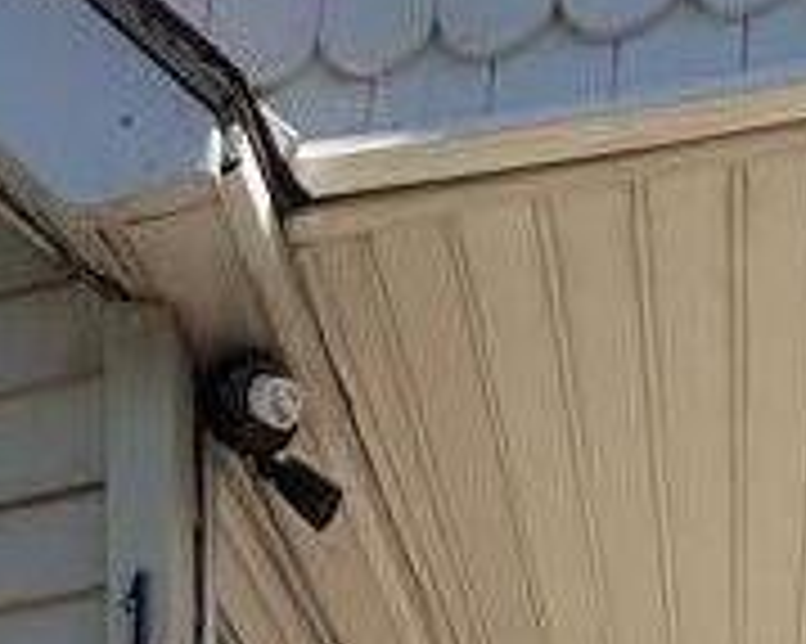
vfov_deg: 15.6
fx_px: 1526
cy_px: 1464
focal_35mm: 64
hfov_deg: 29.6
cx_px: 398
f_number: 2.2
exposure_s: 1/2398
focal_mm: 2.22
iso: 50
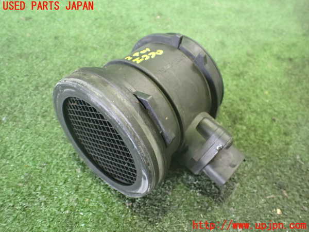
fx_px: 268
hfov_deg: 60.0
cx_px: 154
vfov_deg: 46.8
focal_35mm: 30
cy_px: 116
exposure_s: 1/30
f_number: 2.3
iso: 1250
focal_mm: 5.4
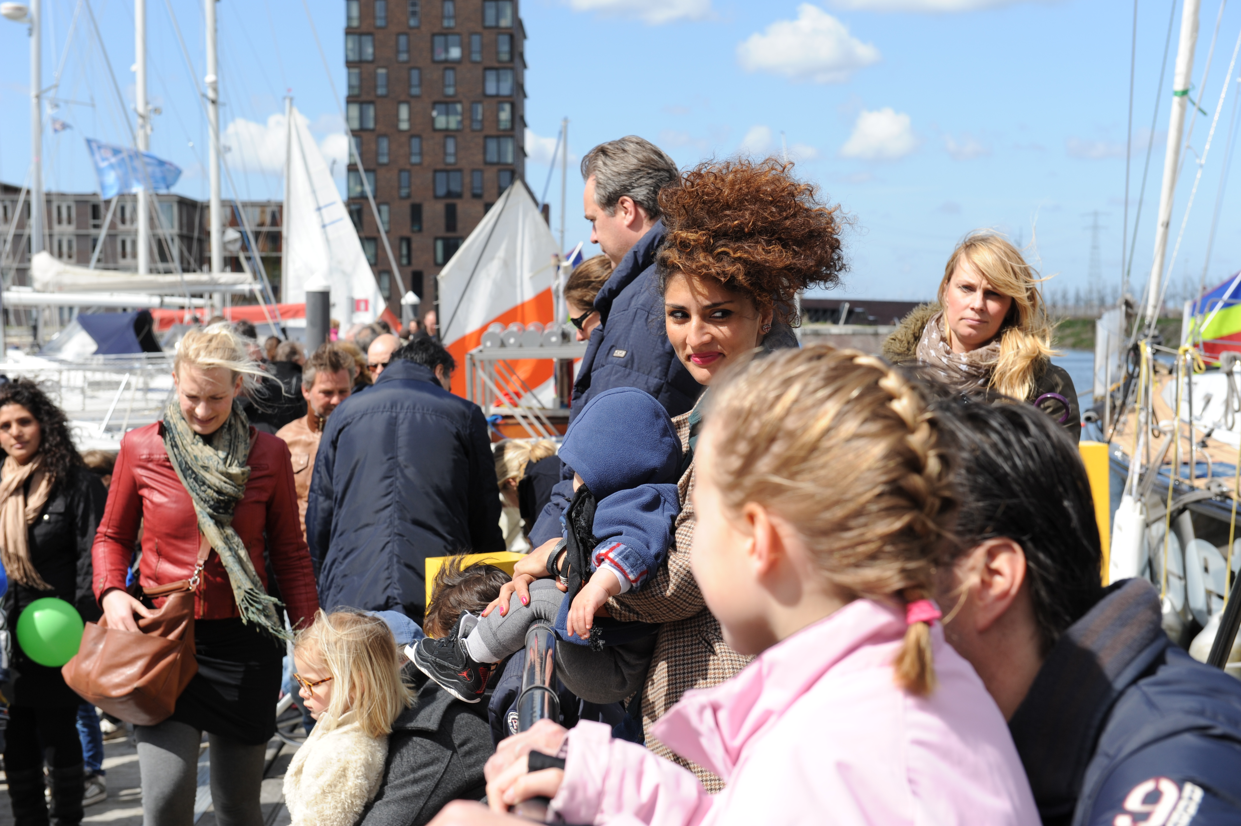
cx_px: 620
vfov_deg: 22.6
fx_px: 2067
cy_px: 413
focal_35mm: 60
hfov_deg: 33.4
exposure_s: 1/500
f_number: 8
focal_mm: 60
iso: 250
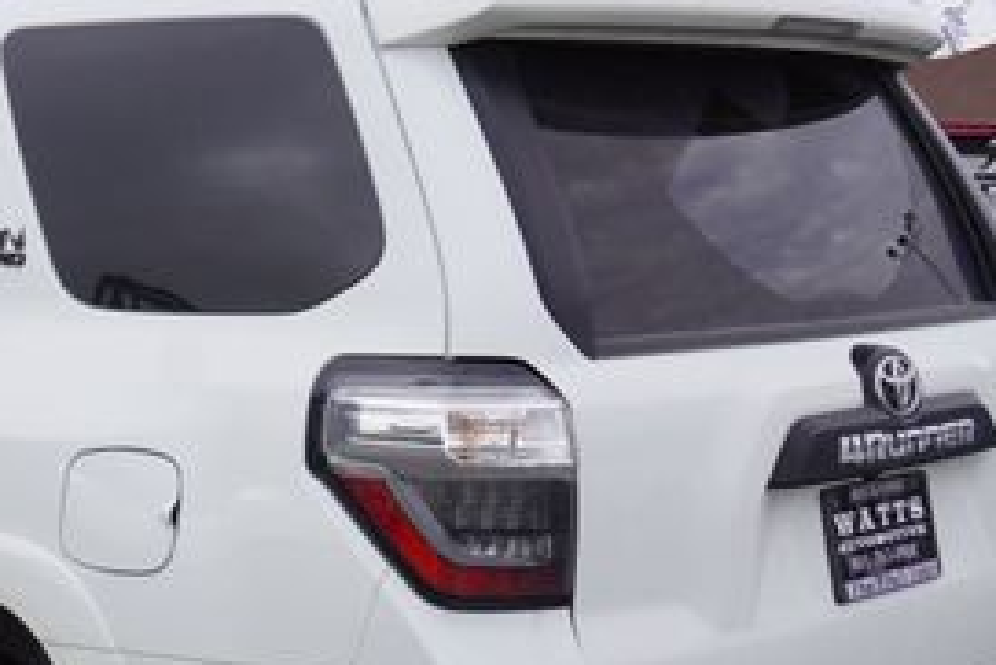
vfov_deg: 17.3
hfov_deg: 25.1
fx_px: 2159
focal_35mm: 78
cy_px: 580
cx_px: 85
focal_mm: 22
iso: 100
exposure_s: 1/125
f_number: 8
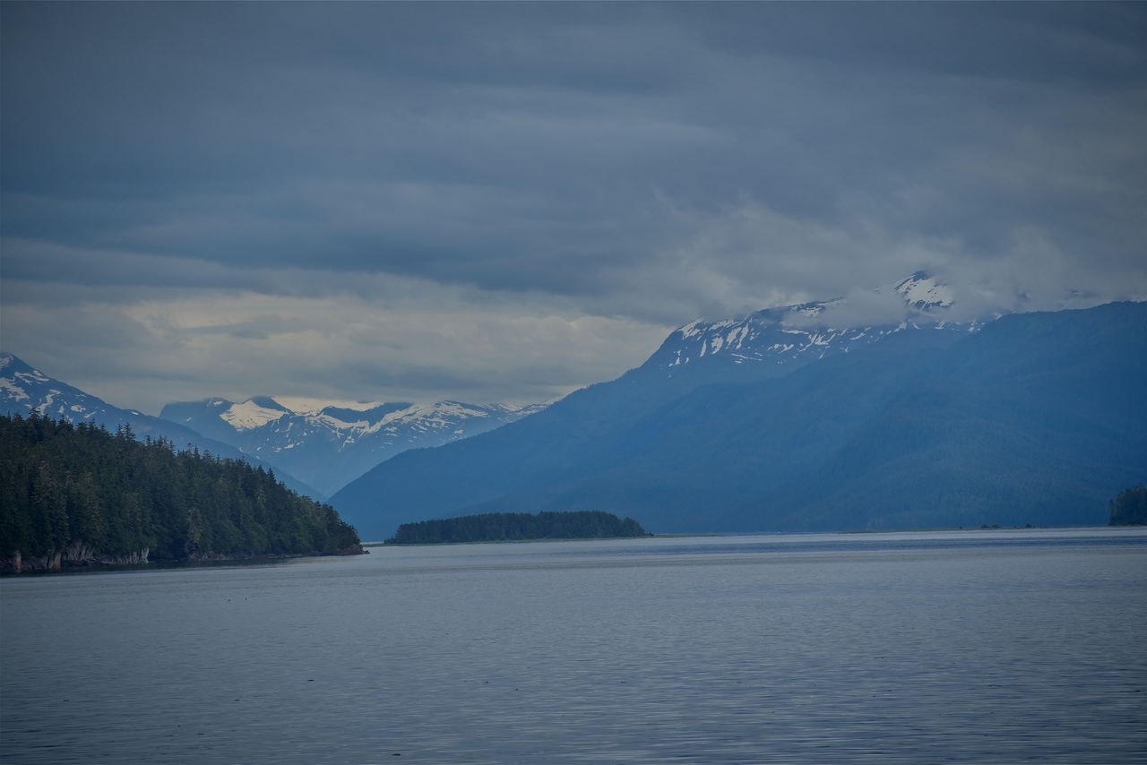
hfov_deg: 9.8
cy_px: 382
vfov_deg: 6.5
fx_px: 6692
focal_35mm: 210
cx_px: 574
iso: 100
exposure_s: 1/500
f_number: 7.1
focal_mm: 210
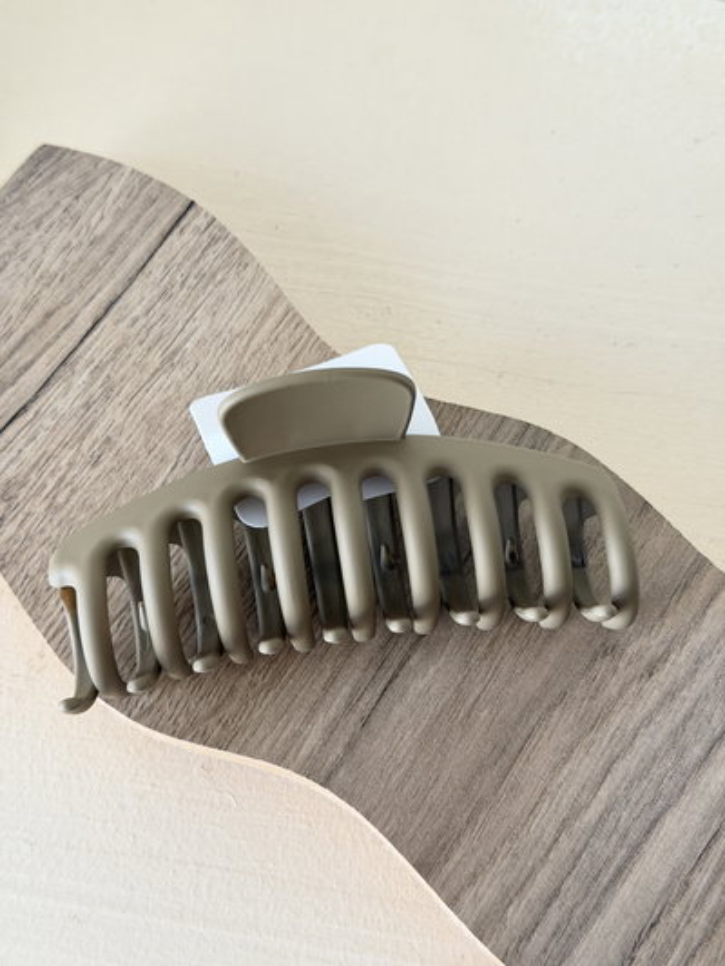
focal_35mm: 48
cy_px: 483
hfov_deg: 30.3
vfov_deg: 39.6
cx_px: 362
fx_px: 1340
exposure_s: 1/44
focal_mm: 6.76
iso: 250
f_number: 1.78
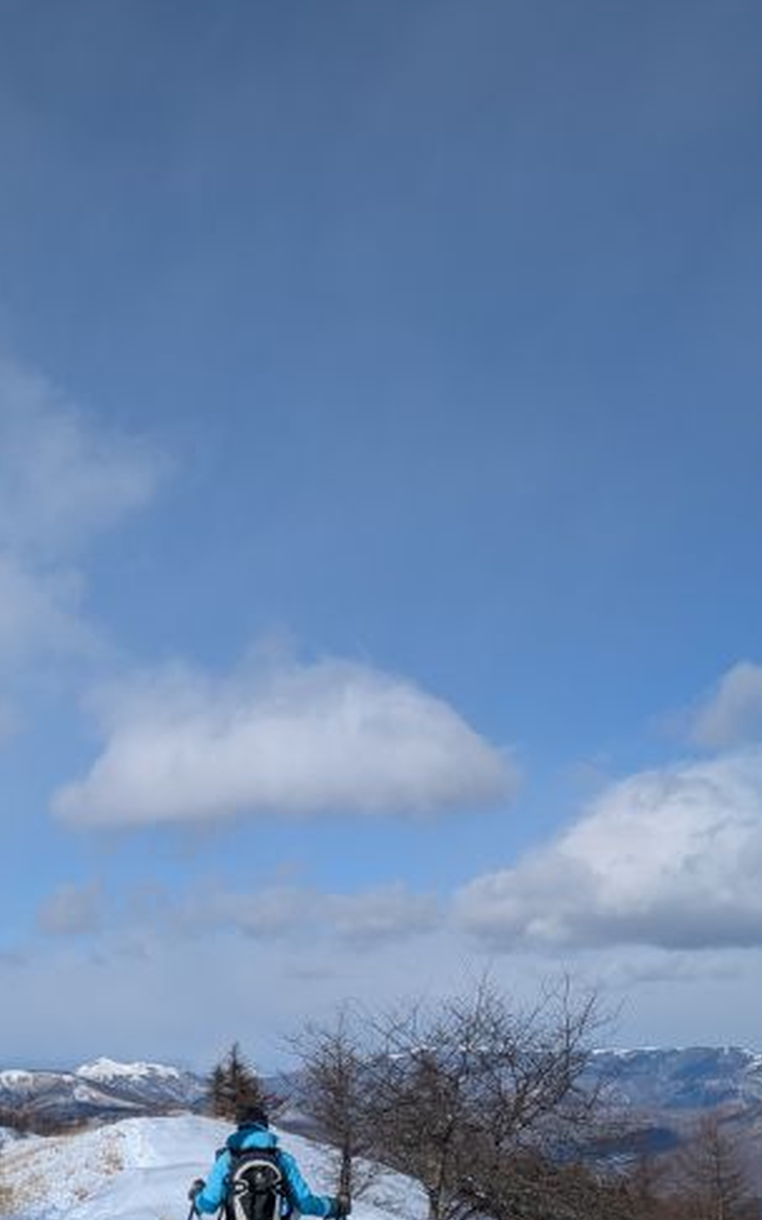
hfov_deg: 26.0
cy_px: 739
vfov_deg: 40.9
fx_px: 1630
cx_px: 201
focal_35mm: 49
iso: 47
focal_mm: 5.43
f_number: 1.89
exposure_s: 1/4739
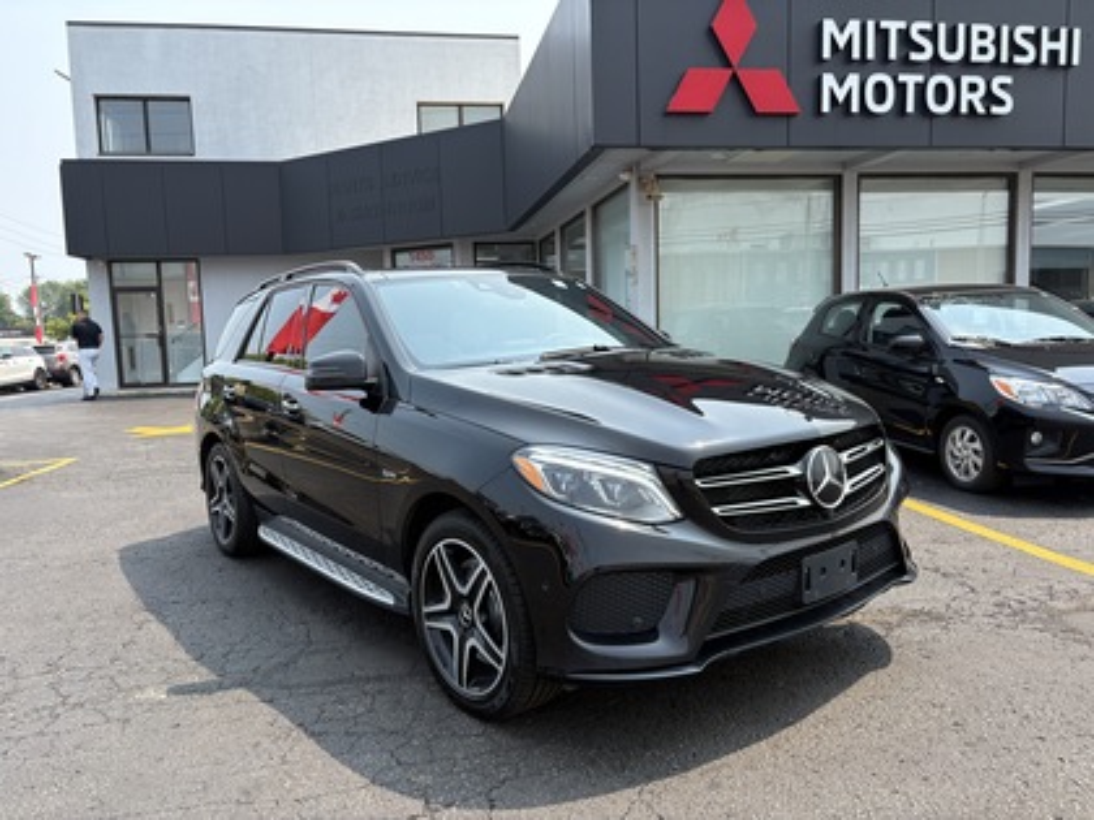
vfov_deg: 53.1
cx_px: 547
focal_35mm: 26
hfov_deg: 67.3
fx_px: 822
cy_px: 410
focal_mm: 5.96
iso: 50
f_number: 1.6
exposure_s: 1/1484
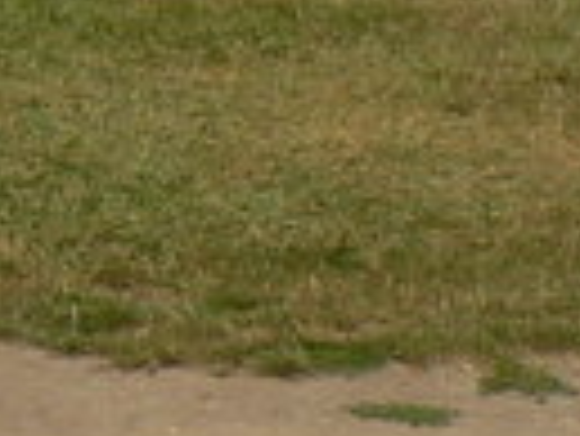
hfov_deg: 8.4
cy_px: -706
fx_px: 3740
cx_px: -584
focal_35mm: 223
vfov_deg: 6.3
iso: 80
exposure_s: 1/400
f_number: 7.1
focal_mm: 6
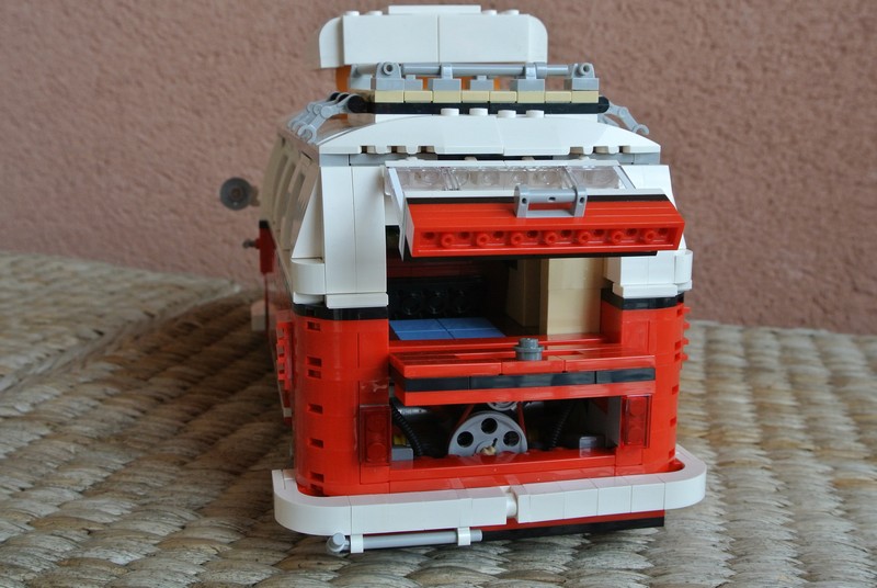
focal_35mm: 37
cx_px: 438
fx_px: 903
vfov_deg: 36.1
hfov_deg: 51.8
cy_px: 294
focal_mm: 14
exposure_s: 1/160
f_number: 6.3
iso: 400
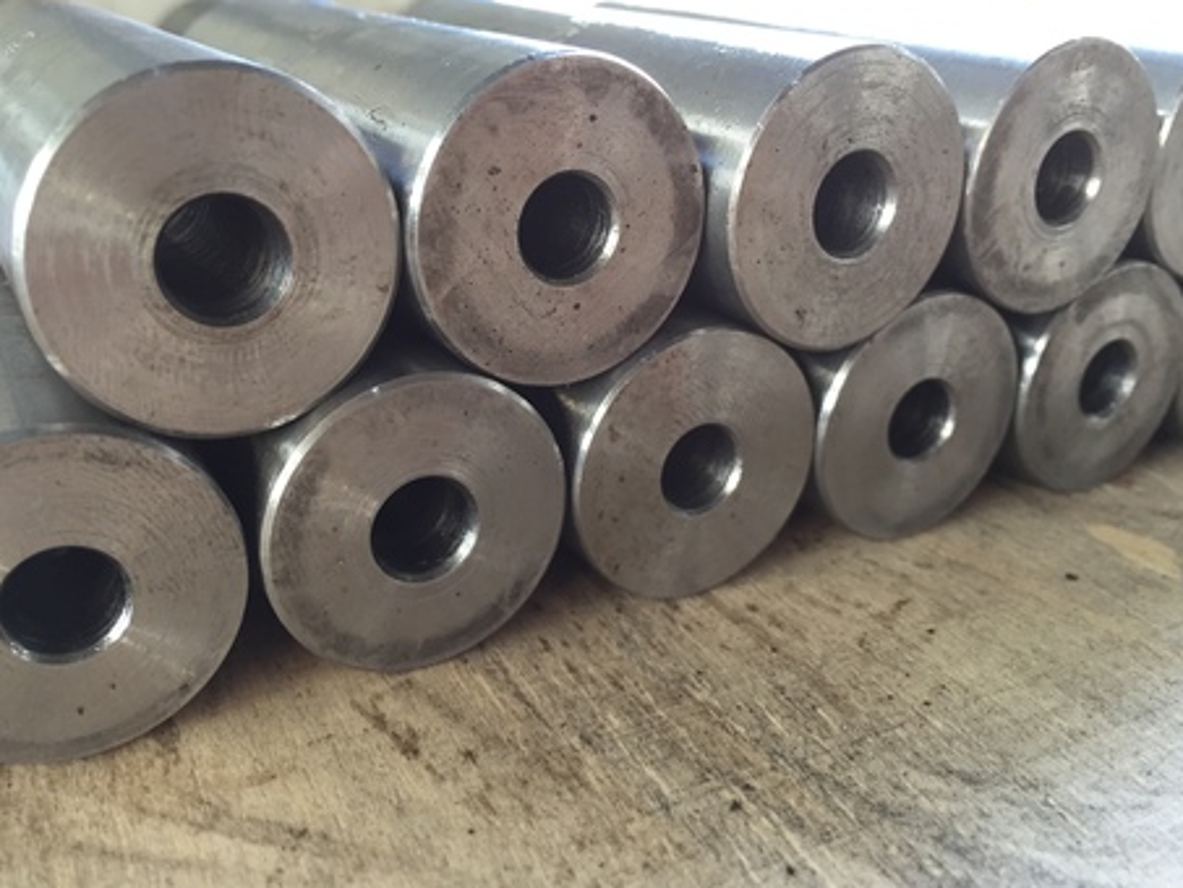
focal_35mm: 32
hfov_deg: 56.8
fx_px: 1094
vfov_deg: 44.2
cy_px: 456
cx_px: 569
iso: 50
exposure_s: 1/30
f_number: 2.2
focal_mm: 4.15
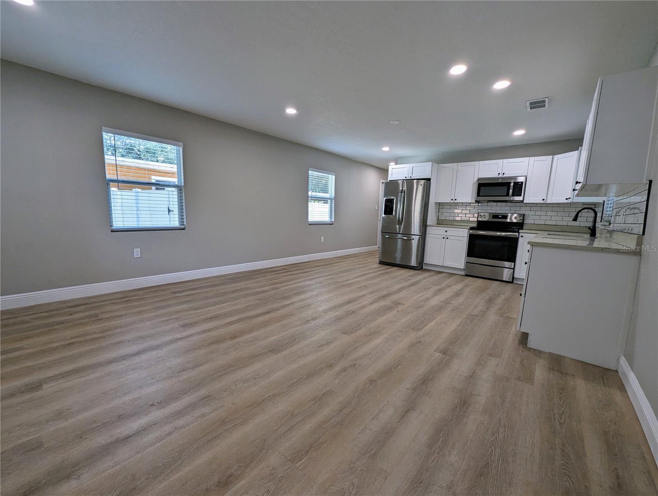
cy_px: 248
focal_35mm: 13
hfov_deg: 106.1
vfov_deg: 90.1
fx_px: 247
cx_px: 329
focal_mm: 1.95
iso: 47
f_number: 2.2
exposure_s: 1/60
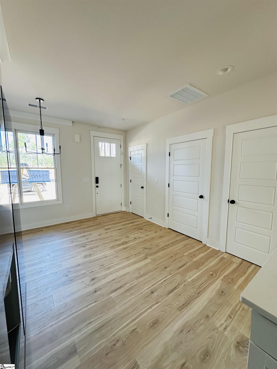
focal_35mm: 14
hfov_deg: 85.7
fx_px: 149
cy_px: 184
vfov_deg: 102.1
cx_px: 138
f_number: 2.2
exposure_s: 1/99
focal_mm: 2.22
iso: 160
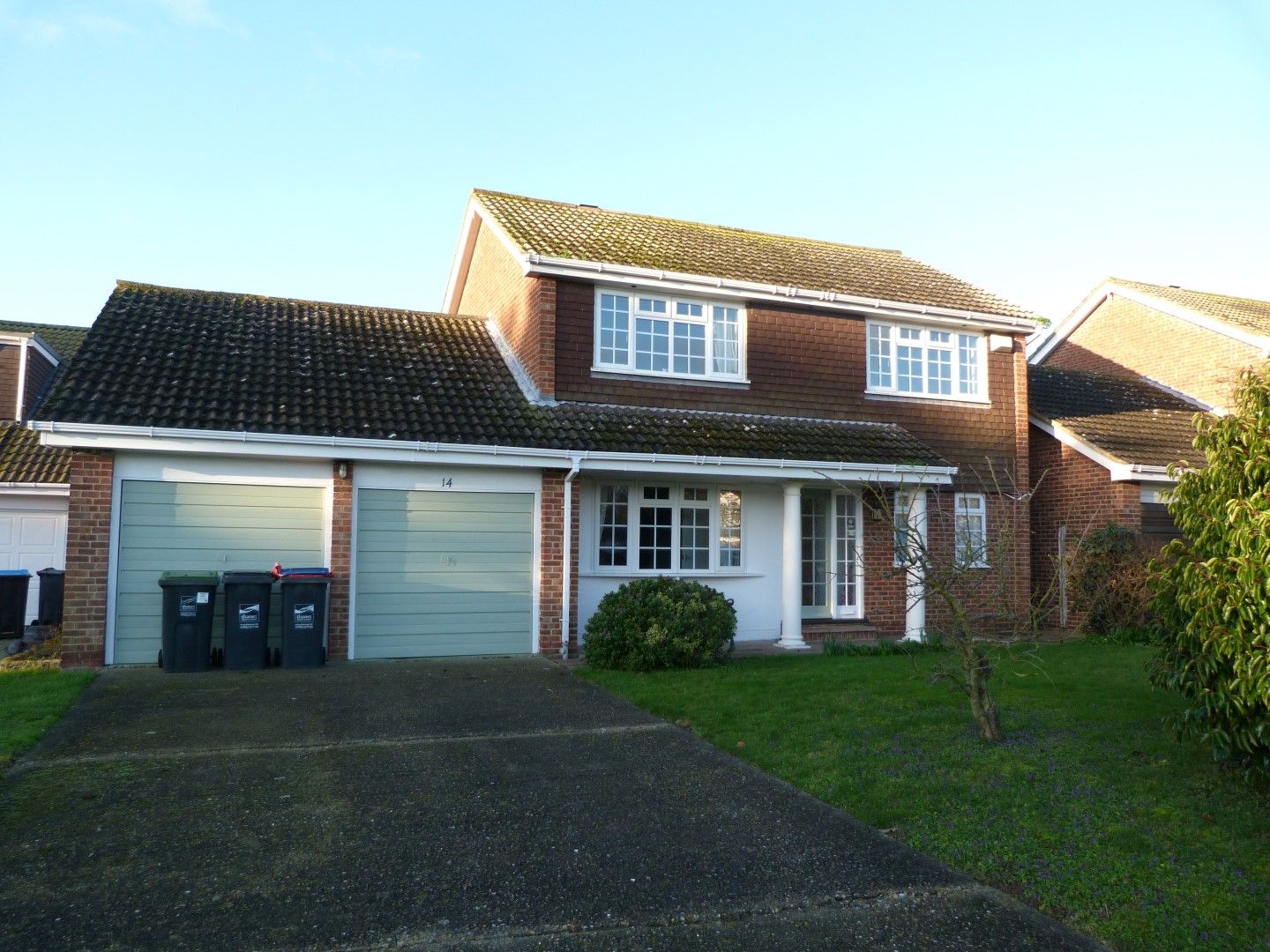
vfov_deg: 54.9
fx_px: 917
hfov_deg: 69.4
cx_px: 635
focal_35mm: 25
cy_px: 476
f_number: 2.8
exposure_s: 1/125
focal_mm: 4.5
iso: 80
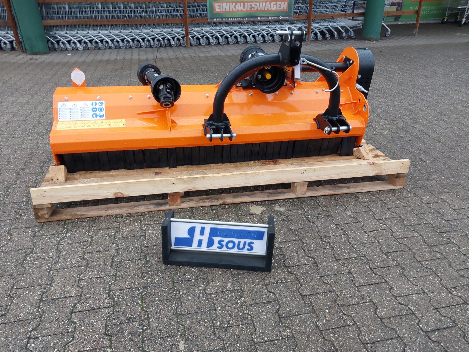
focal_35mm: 27
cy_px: 176
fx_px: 366
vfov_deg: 51.4
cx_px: 234
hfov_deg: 65.3
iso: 32
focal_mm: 4
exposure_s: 1/50
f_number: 1.8
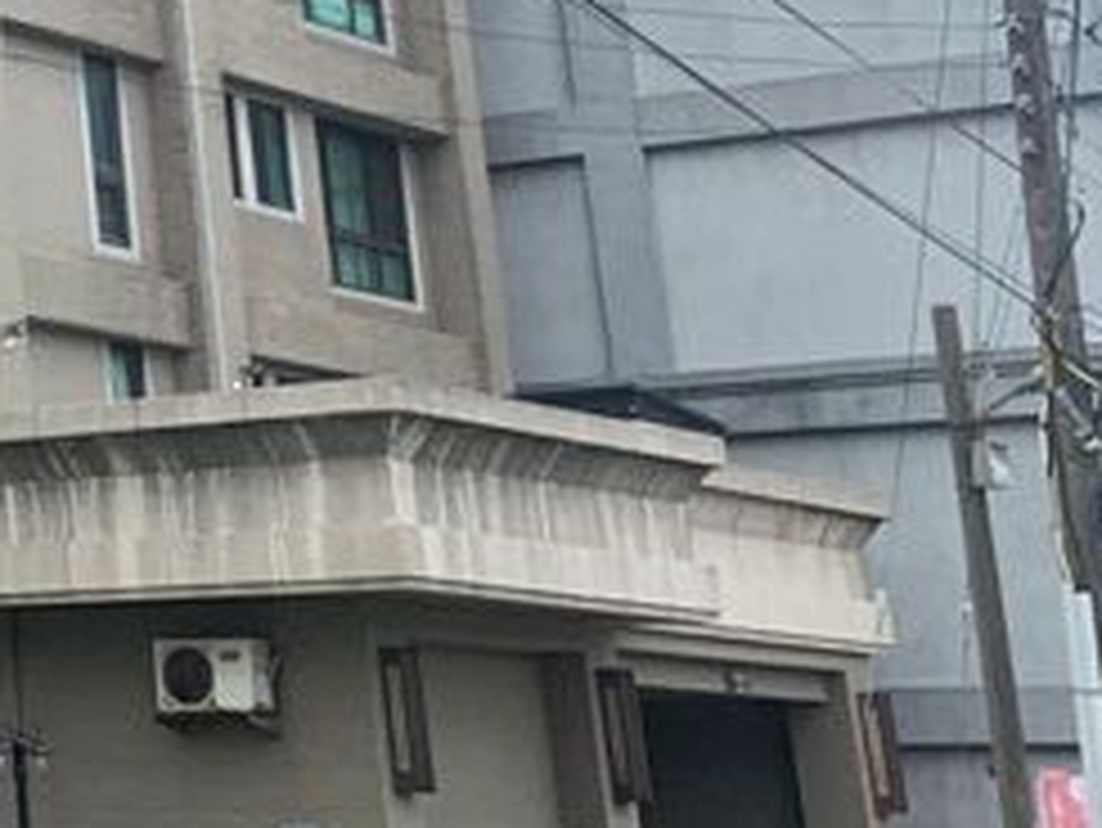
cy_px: -207
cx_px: -1026
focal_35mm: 102
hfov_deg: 15.7
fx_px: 3249
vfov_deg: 14.0
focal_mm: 4.25
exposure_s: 1/1447
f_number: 1.8
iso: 25
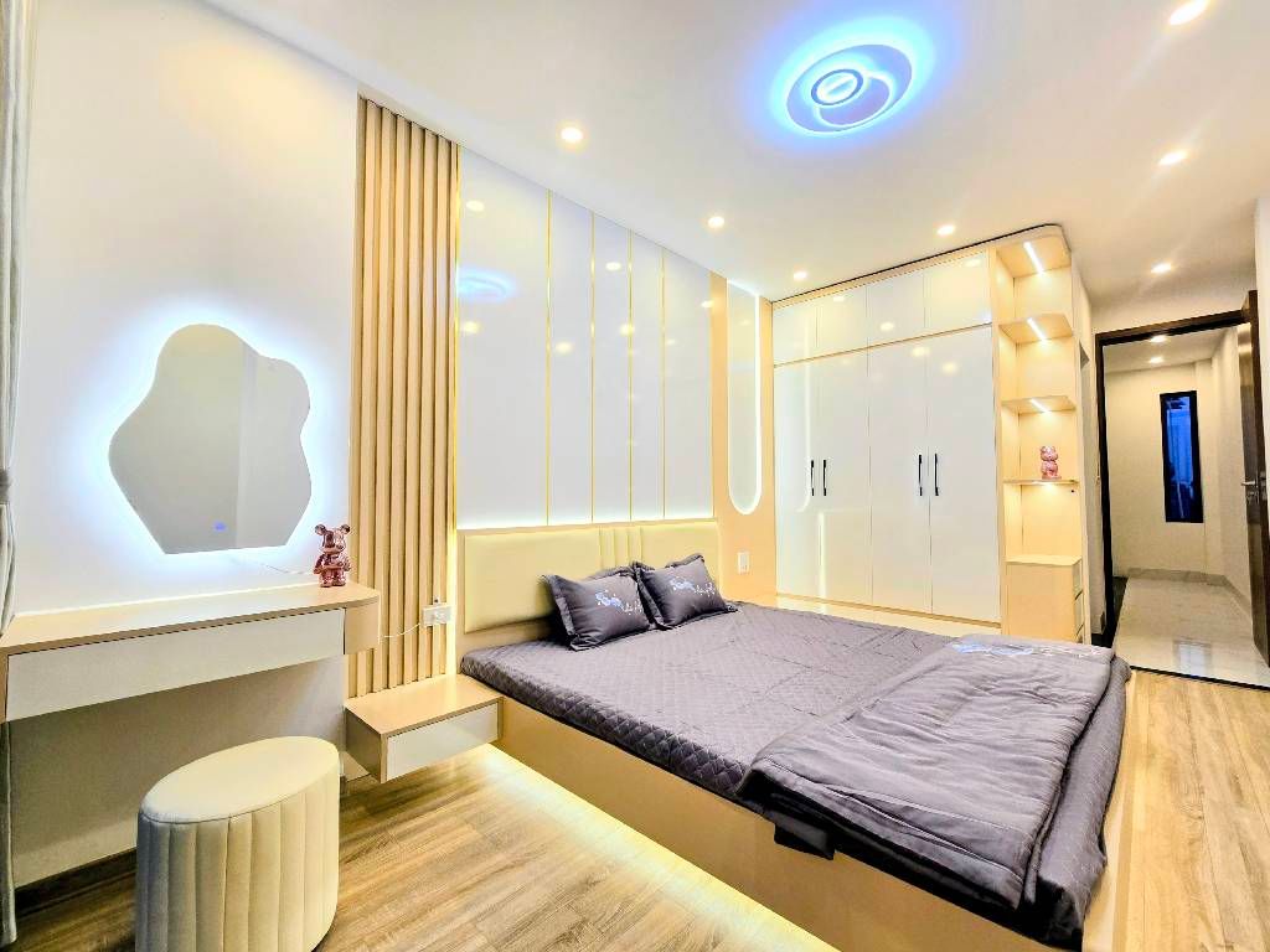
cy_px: 476
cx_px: 635
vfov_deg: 89.9
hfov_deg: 106.2
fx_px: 477
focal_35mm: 13
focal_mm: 2.2
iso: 64
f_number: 2.2
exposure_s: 1/50
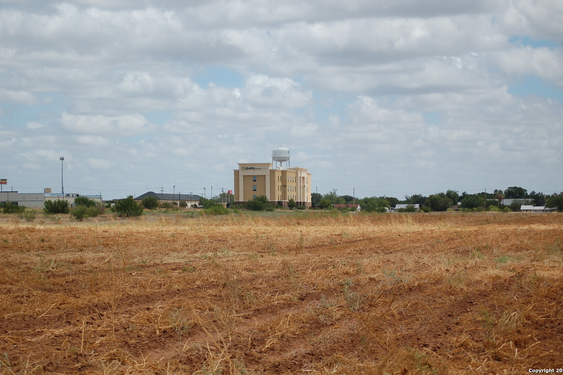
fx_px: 1447
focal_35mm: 93
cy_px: 170
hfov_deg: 22.0
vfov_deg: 14.8
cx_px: 254
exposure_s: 1/2000
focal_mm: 55
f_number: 4
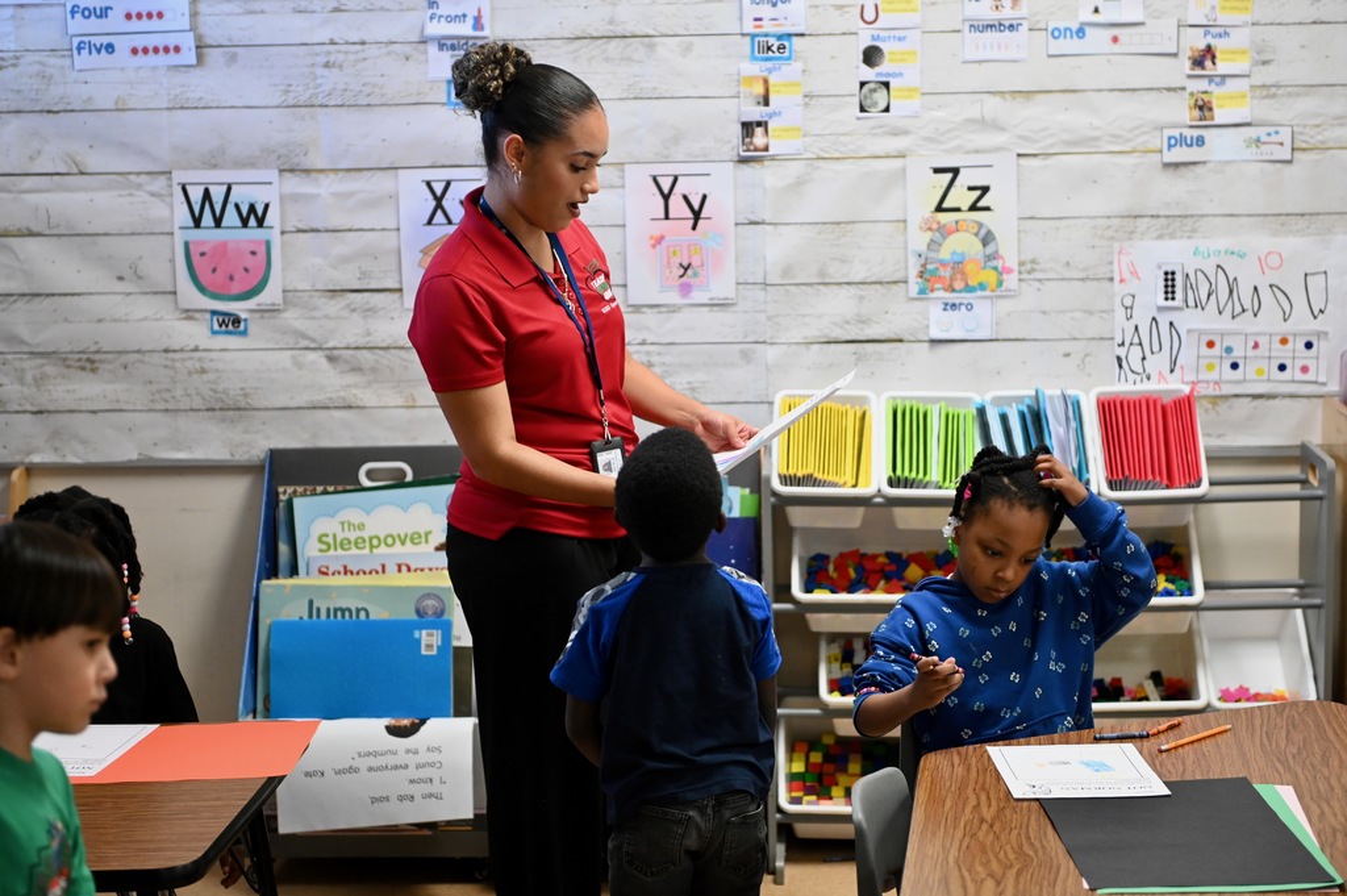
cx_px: 674
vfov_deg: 19.4
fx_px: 2617
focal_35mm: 70
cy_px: 448
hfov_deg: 28.9
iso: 3200
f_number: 2.8
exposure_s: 1/250
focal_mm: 70
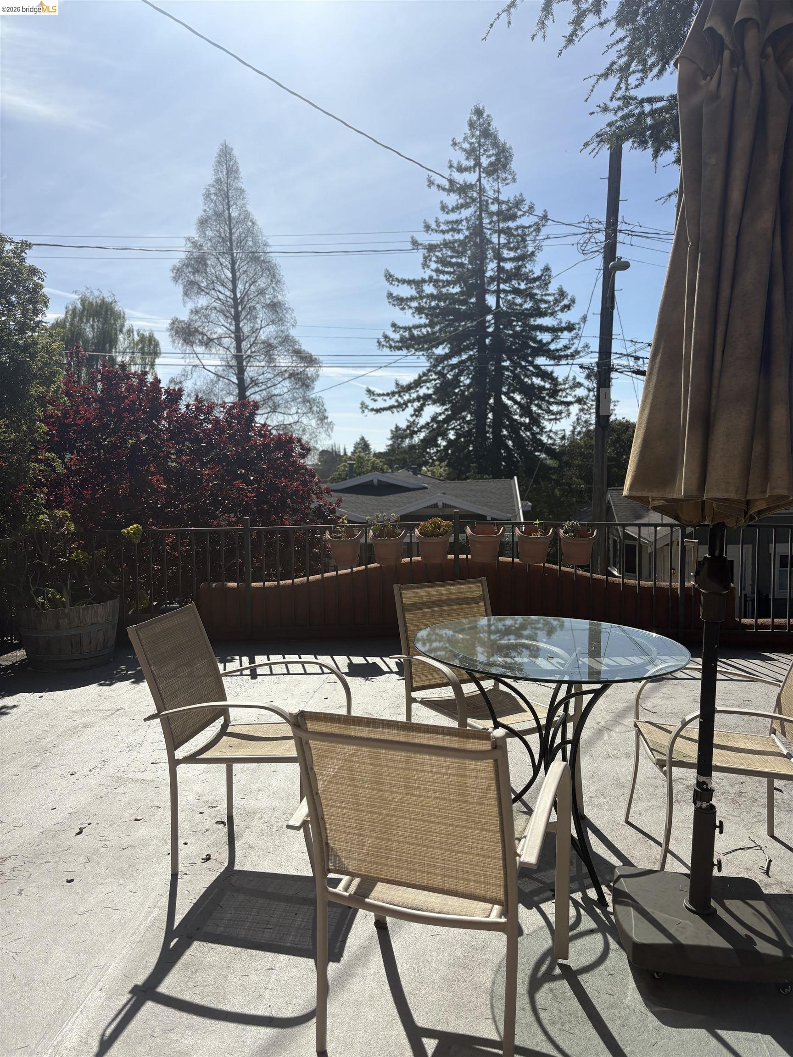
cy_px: 528
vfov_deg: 67.3
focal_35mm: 26
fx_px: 794
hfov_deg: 53.1
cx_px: 396
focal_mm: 5.96
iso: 50
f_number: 1.6
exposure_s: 1/6993
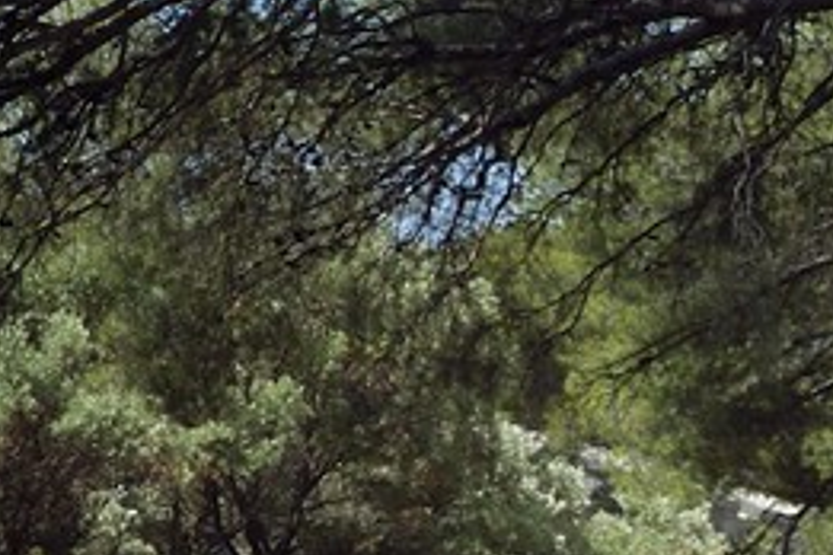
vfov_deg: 9.3
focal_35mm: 147
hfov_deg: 10.8
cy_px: 344
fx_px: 3401
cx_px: -1459
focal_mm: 24
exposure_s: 1/250
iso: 200
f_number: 14
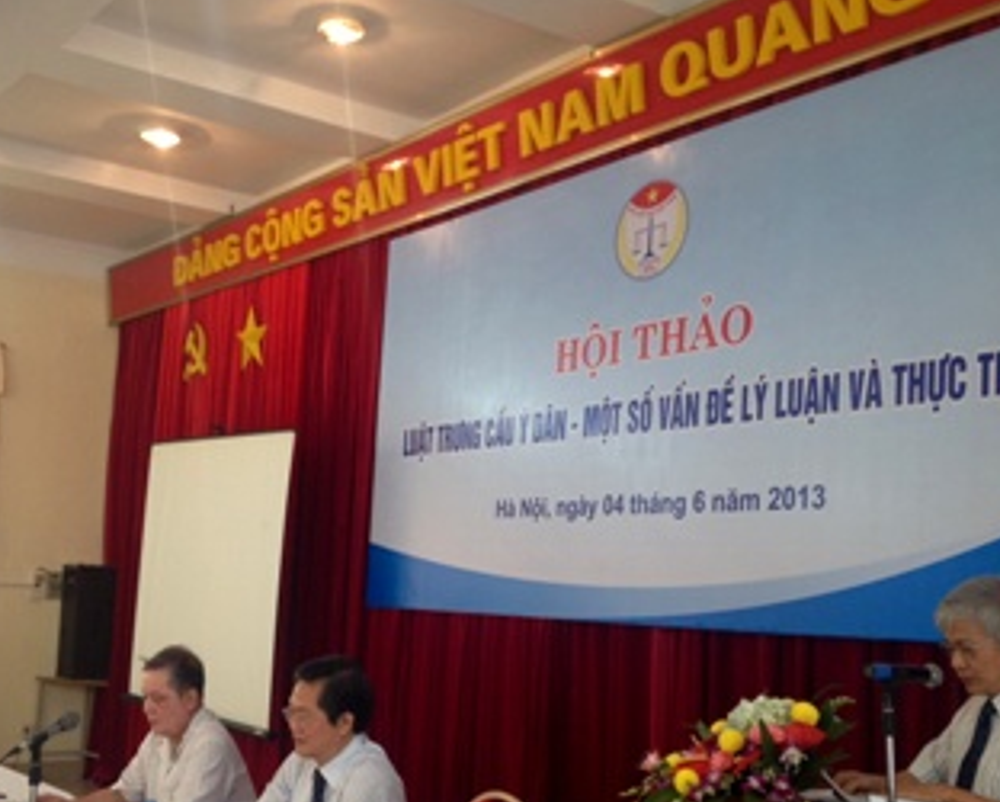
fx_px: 1451
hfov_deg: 37.8
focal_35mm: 49
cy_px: 462
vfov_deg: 30.8
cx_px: 369
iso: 64
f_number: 2.4
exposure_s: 1/20
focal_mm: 4.28
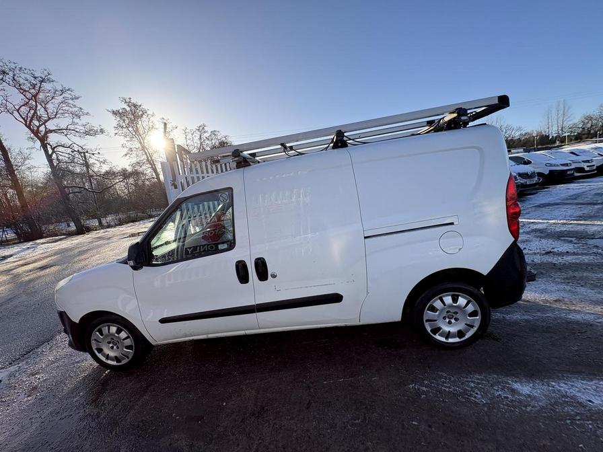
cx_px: 302
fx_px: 244
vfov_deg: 85.7
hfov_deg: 102.1
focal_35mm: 14
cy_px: 226
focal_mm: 2.22
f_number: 2.2
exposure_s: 1/787
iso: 40
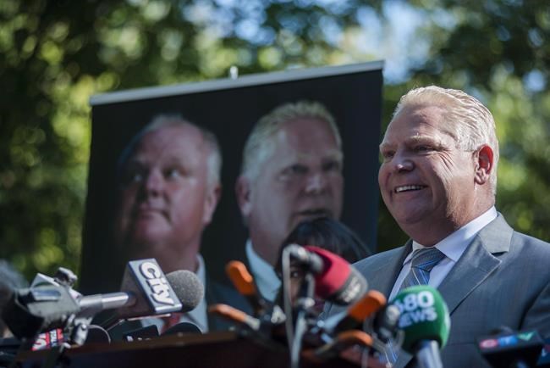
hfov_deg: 17.1
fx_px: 1834
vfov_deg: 11.4
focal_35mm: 120
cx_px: 275
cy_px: 184
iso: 800
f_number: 2.8
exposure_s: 1/4000
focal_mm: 120
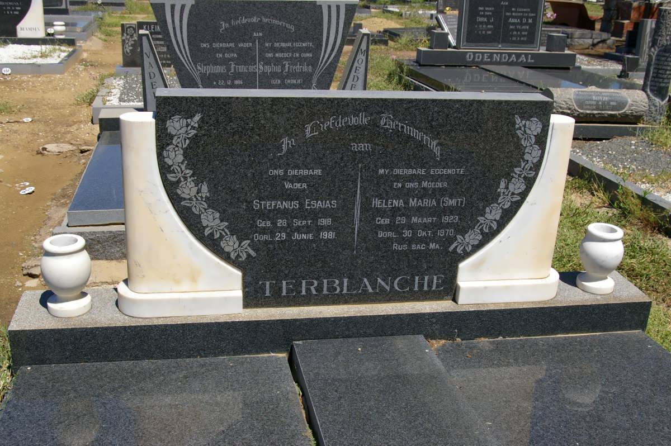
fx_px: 726
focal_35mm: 39
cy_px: 223
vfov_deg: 34.2
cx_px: 336
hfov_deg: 49.6
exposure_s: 1/350
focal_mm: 26
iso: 200
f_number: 8
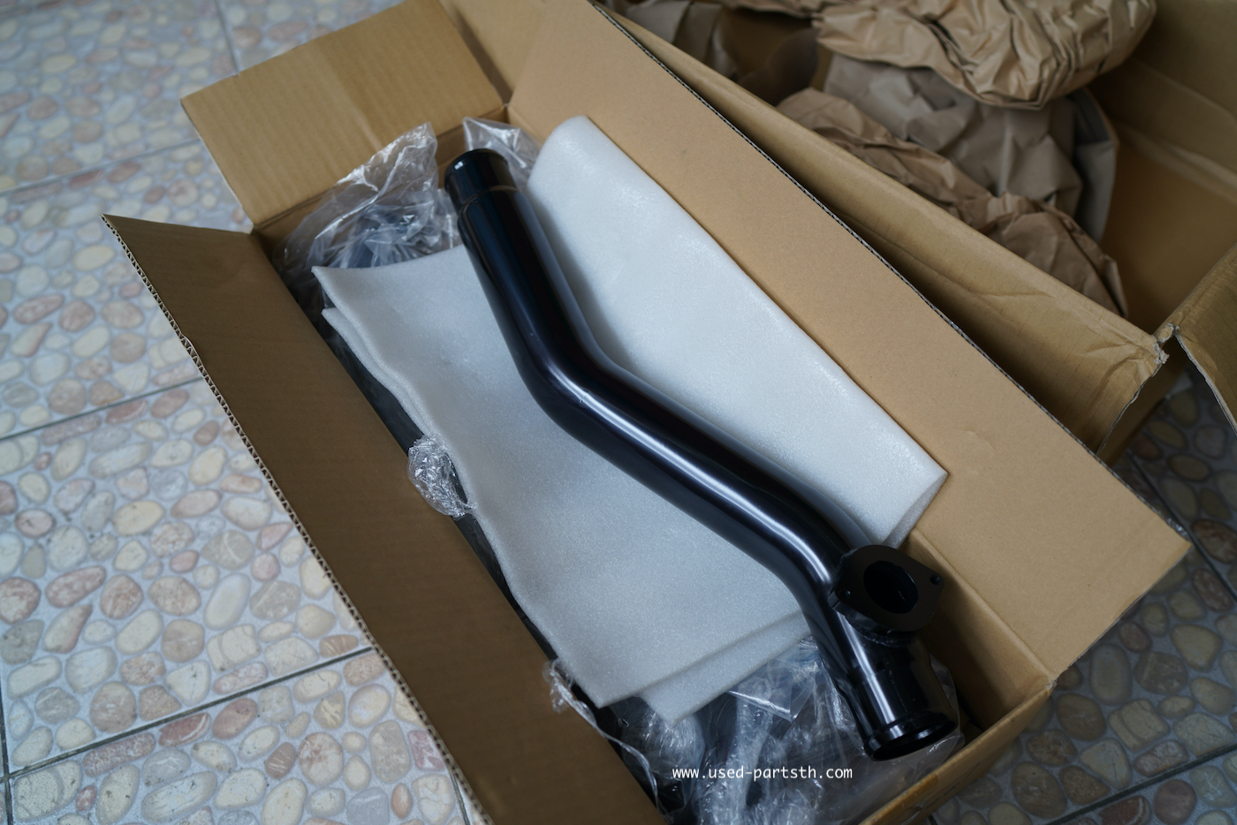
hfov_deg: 54.4
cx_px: 618
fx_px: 1203
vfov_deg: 37.9
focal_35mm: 35
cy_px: 412
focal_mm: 35
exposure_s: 1/40
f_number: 2.8
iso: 125
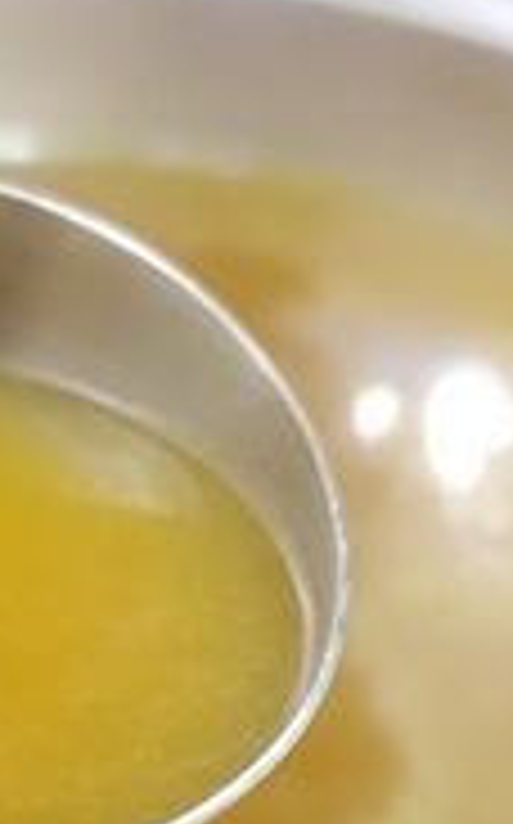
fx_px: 1951
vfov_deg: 23.0
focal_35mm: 87
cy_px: 799
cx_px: 225
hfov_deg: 15.0
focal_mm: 8.8
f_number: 1.8
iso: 800
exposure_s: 1/13
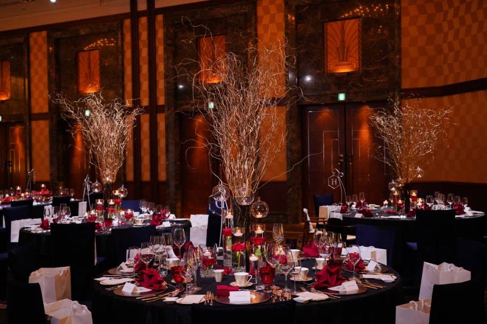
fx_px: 568
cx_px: 244
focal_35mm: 42
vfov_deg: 31.9
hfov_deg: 46.4
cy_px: 162
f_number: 4.5
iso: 3200
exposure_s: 1/250
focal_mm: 42
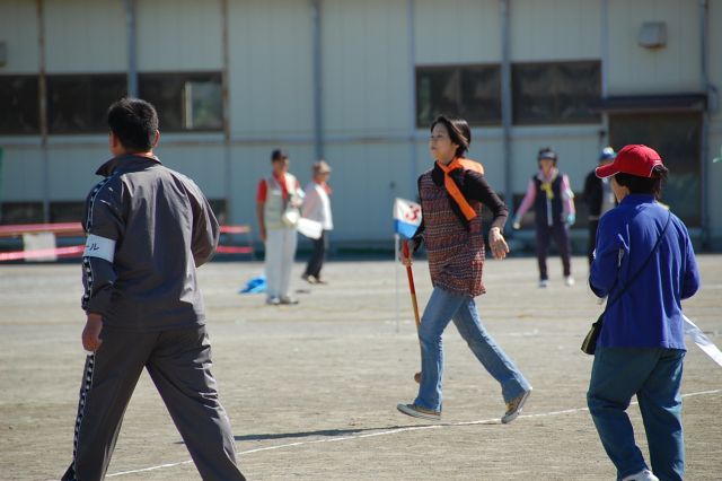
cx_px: 361
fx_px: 6013
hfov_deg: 6.9
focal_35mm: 300
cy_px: 240
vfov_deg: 4.6
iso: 400
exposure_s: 1/1000
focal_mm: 200
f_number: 5.6
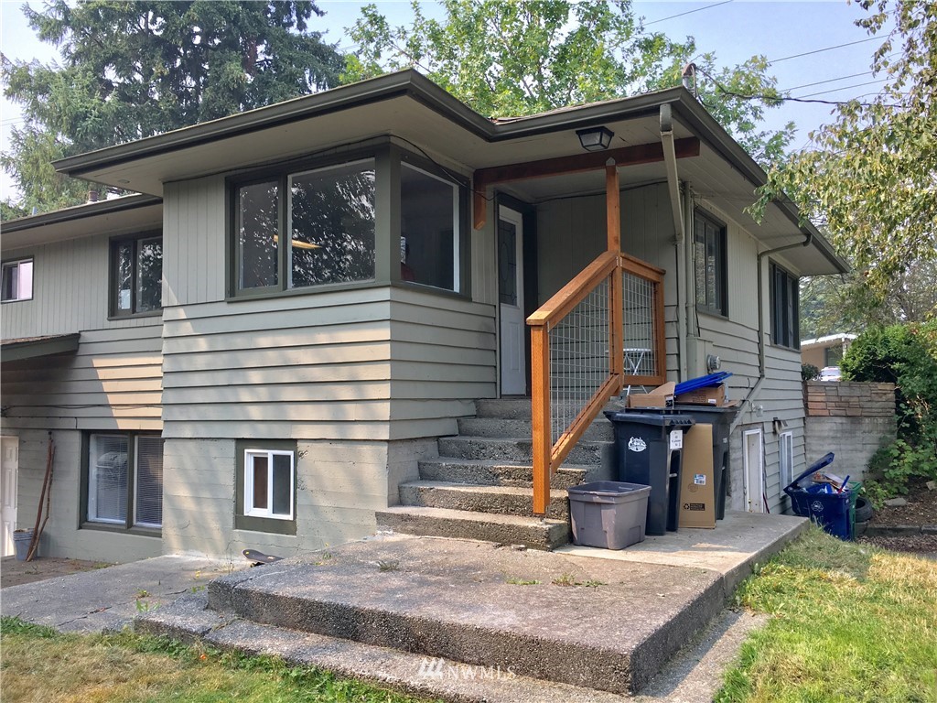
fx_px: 785
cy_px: 352
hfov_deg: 61.7
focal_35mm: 29
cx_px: 468
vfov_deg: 48.2
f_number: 2.2
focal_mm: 4.15
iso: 25
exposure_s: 1/574
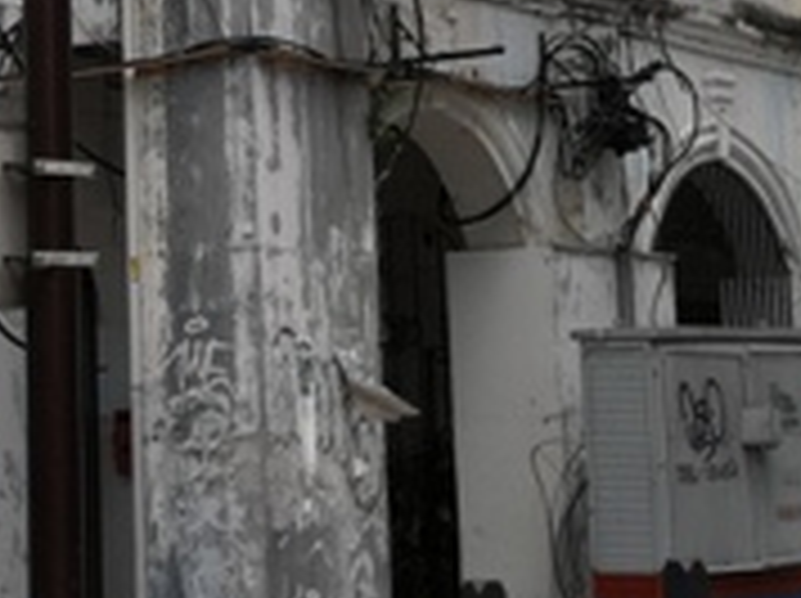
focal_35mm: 135
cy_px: -360
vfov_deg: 10.5
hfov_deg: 14.4
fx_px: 3120
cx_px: 4
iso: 50
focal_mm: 3.95
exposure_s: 1/1715
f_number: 1.8
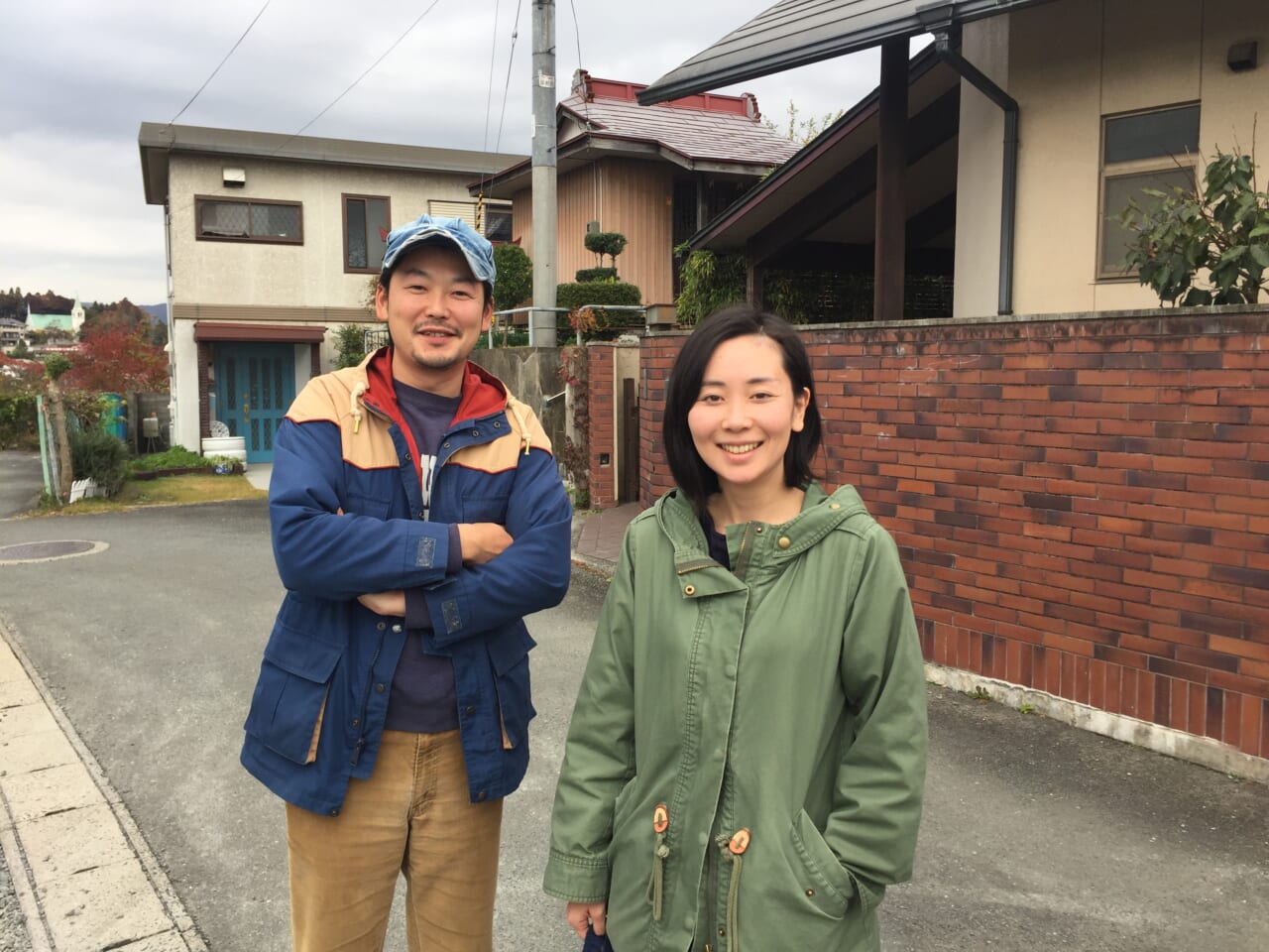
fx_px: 1063
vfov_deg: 48.2
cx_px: 634
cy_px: 476
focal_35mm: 29
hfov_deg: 61.7
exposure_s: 1/670
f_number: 2.2
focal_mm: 4.15
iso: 32
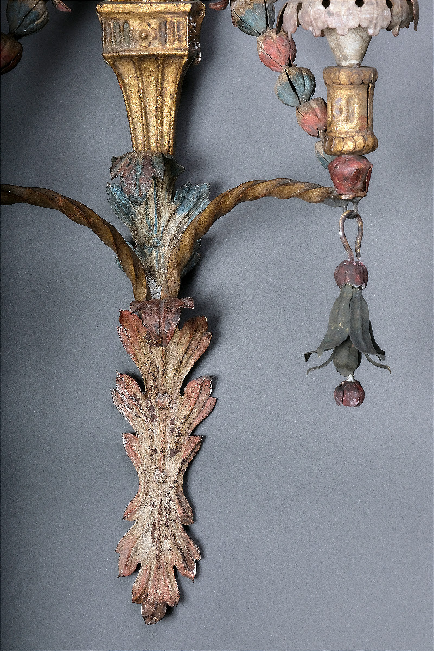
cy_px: 326
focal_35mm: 120
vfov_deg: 17.1
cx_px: 217
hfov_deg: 11.4
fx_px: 2170
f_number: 18
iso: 800
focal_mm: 80
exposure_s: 1/250
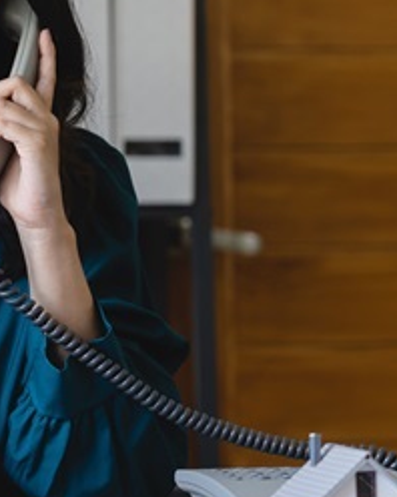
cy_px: 195
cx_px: -317
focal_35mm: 212
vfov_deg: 9.1
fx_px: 3117
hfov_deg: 7.1
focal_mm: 70
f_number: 2.8
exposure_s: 1/160
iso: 320
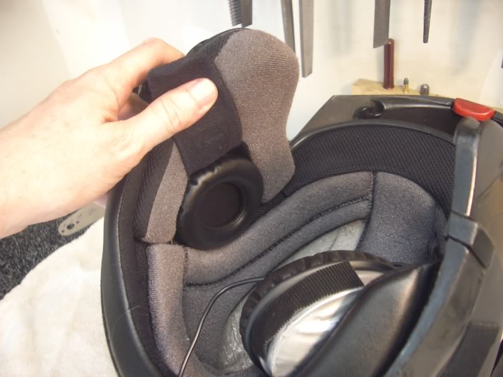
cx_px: 252
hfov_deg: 52.6
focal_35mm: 35
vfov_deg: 40.7
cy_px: 188
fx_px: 509
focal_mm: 5.8
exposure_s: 1/13
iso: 100
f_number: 2.6
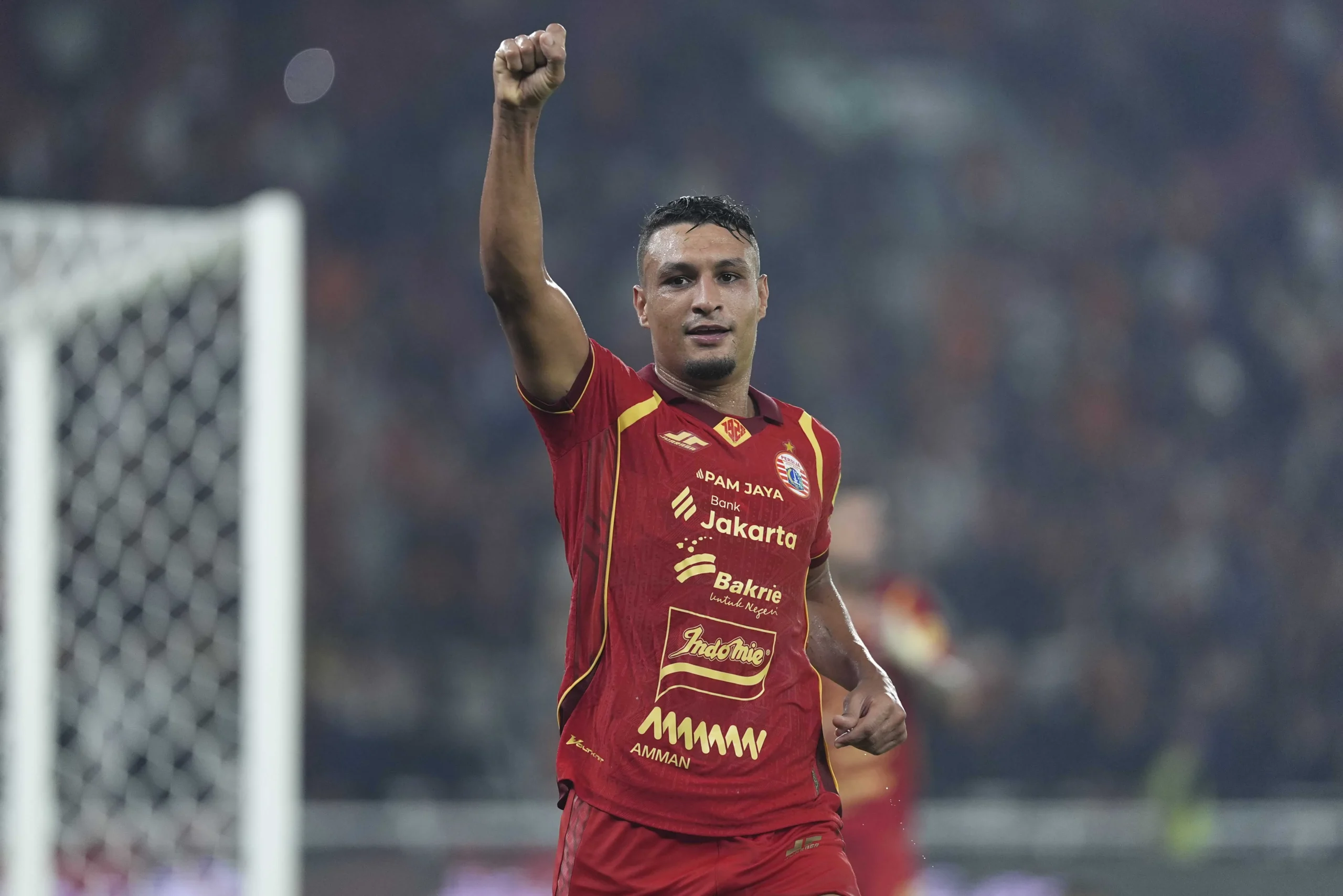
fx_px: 11191
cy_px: 448
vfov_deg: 4.6
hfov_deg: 6.9
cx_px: 672
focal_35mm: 300
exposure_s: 1/1600
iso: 2000
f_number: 2.8
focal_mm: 300
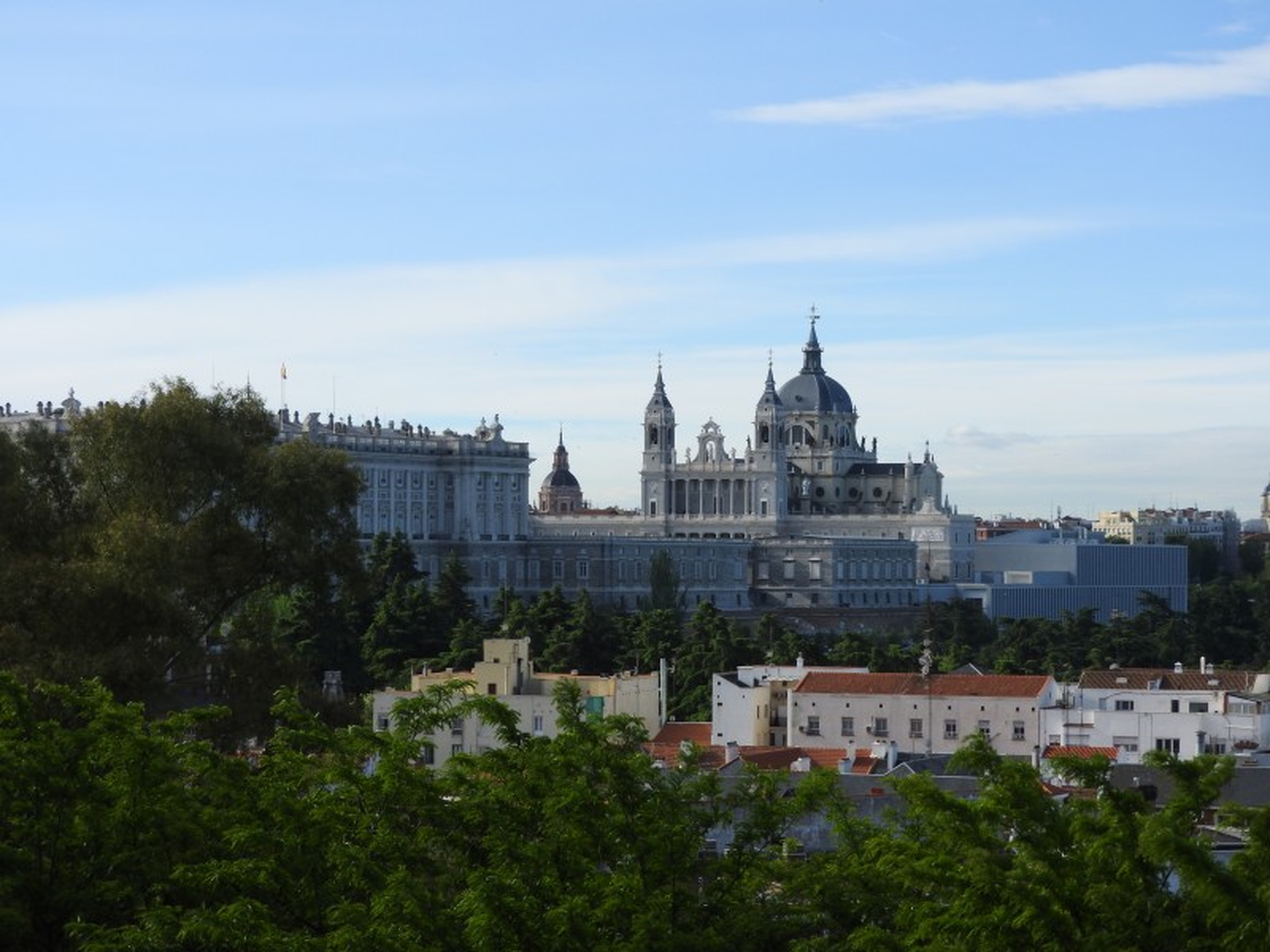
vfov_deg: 15.6
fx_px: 3485
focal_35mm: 95
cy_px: 476
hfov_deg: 20.7
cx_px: 635
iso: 100
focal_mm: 17
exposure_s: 1/640
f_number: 4.8
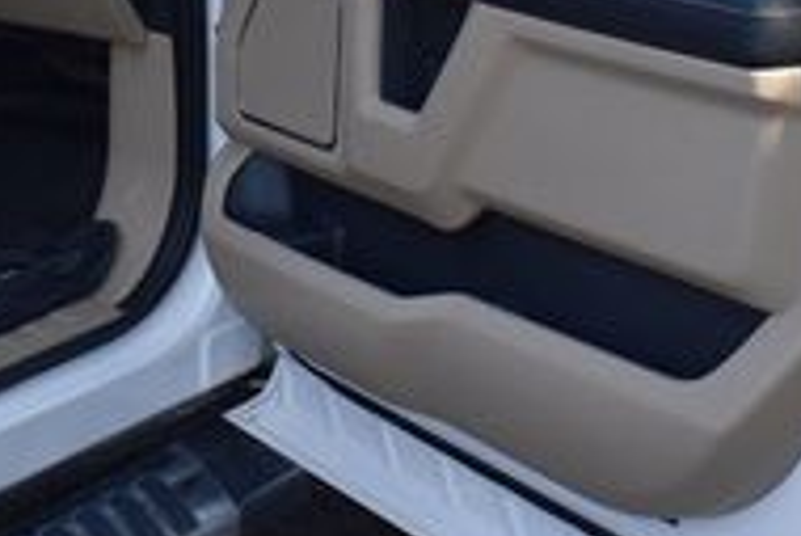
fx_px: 2026
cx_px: 312
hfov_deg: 22.3
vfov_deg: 14.4
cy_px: -171
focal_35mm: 91
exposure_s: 1/250
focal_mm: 18
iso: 200
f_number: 6.3
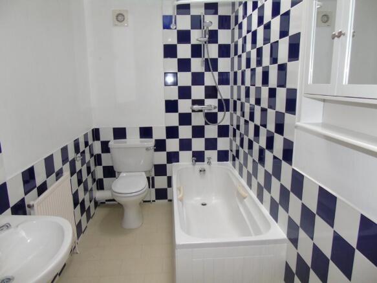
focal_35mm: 25
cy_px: 142
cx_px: 188
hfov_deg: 69.4
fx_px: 272
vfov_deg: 54.9
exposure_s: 1/30
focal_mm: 4.4
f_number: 3.4
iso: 200
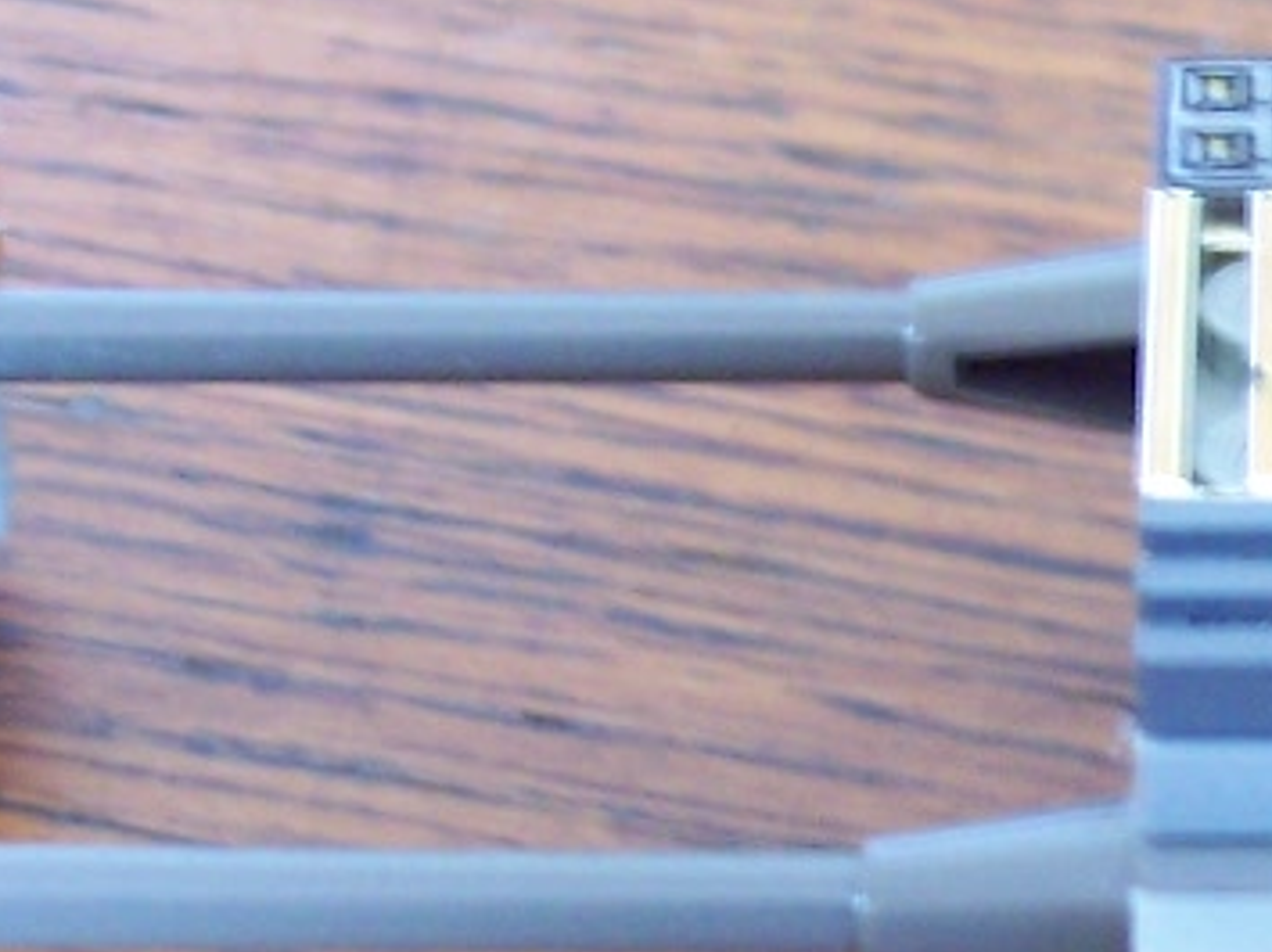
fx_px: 6059
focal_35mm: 165
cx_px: 1631
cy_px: 499
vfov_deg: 9.0
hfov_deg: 11.7
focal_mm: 8
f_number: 3.4
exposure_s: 1/4
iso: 200
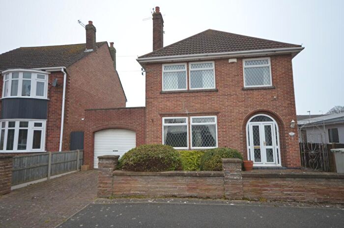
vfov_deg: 59.2
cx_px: 172
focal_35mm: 21
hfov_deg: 81.3
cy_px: 114
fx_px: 200
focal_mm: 14
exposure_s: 1/320
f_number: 4.8
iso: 400
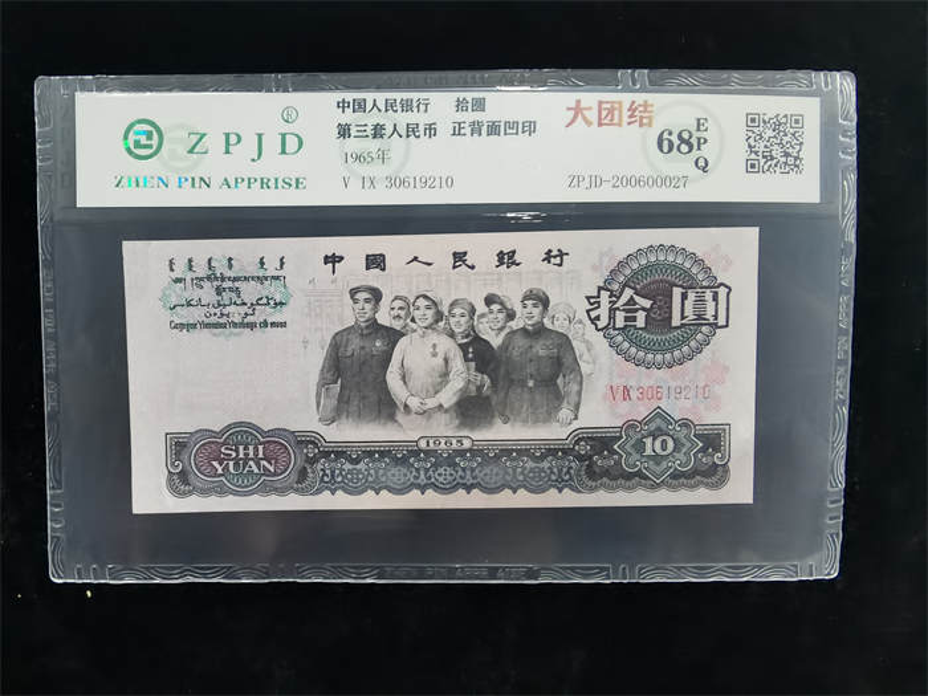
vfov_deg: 51.4
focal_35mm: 27
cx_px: 464
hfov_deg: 65.3
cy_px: 348
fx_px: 724
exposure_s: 1/25
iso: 500
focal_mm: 2.26
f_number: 2.2
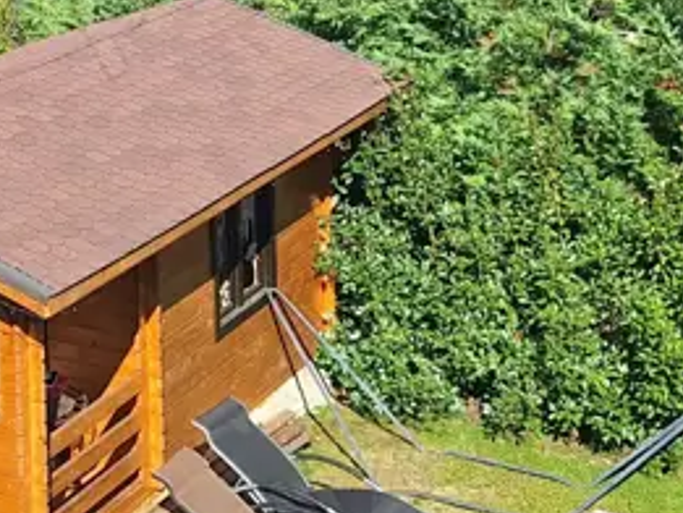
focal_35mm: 88
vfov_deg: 16.1
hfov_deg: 21.6
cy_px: -118
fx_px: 1737
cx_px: 37
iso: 40
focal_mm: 5.54
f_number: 1.8
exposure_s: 1/2457
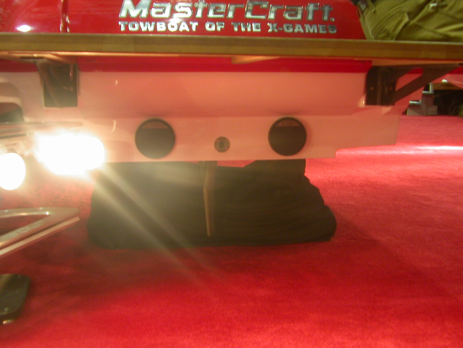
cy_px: 174
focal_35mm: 75
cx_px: 232
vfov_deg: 19.6
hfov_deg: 26.0
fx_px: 1003
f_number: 3.4
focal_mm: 15.5
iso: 100
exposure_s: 1/9.6
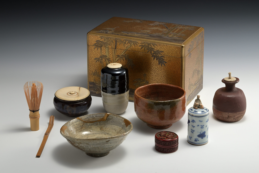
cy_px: 86
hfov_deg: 17.6
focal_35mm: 116
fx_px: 835
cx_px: 130
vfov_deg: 11.8
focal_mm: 116
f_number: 27
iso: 200
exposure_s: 1/180
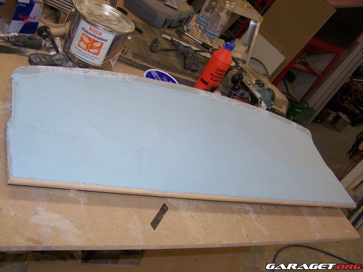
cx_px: 182
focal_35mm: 38
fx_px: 398
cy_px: 136
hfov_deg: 49.0
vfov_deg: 37.7
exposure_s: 1/60
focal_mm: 6.3
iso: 80
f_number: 2.8
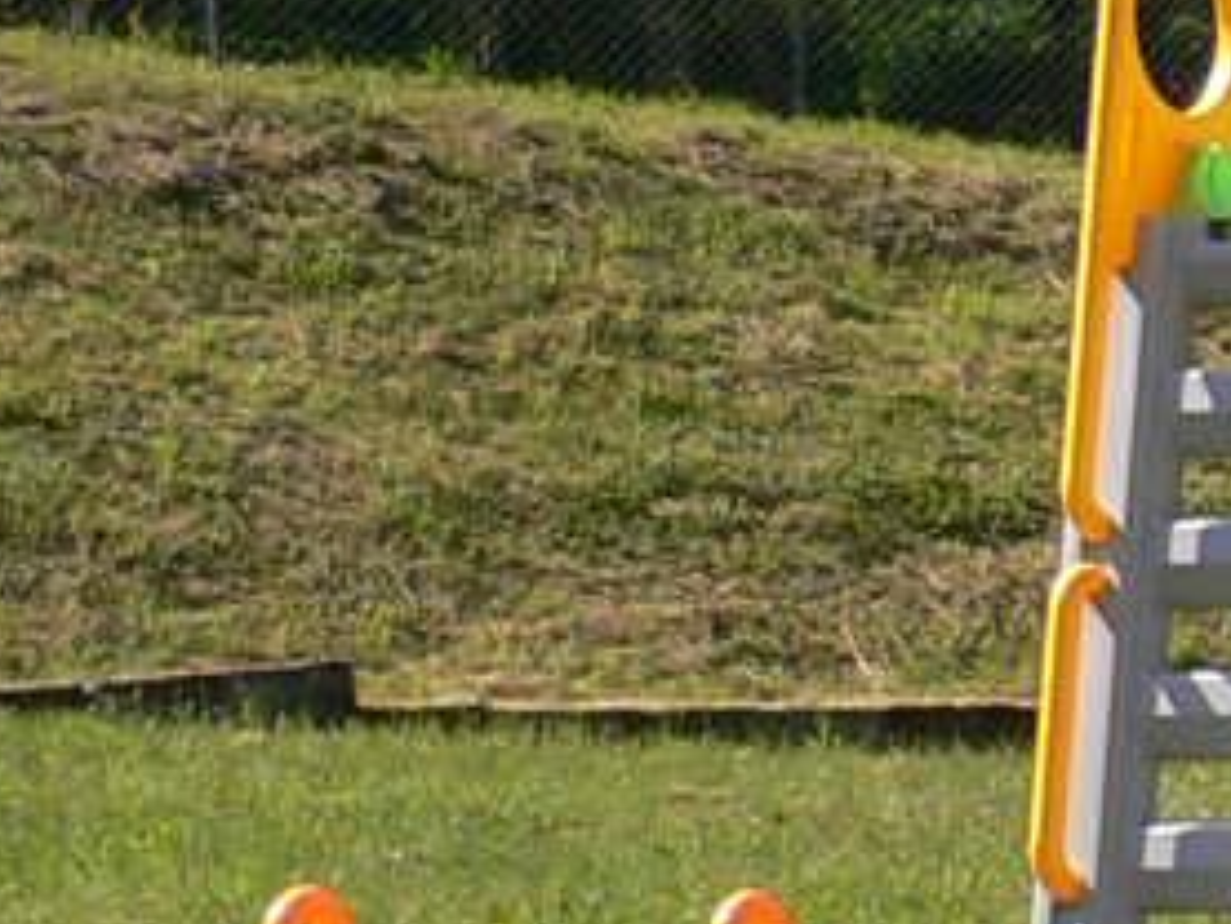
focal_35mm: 202
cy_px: 853
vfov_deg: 7.3
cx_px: 3271
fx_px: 7187
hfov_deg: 8.6
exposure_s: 1/250
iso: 100
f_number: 5.6
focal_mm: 5.8
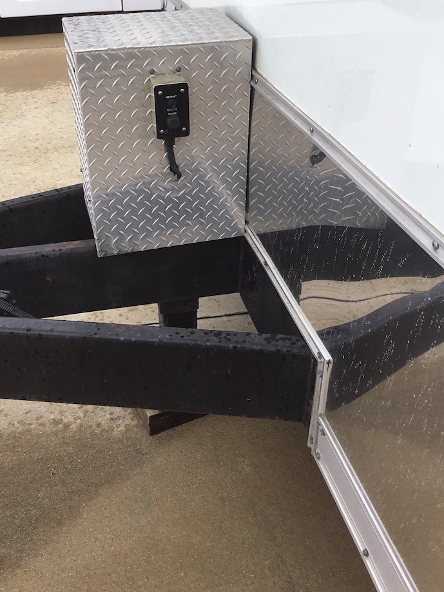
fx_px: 616
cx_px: 198
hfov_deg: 39.6
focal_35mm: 36
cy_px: 257
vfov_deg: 51.2
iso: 25
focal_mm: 3.3
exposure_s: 1/365
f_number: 2.4
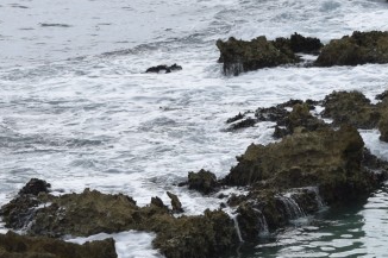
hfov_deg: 10.4
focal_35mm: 198
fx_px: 2133
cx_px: 205
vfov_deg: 6.9
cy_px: 308
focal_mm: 42
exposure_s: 1/1250
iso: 200
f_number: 5
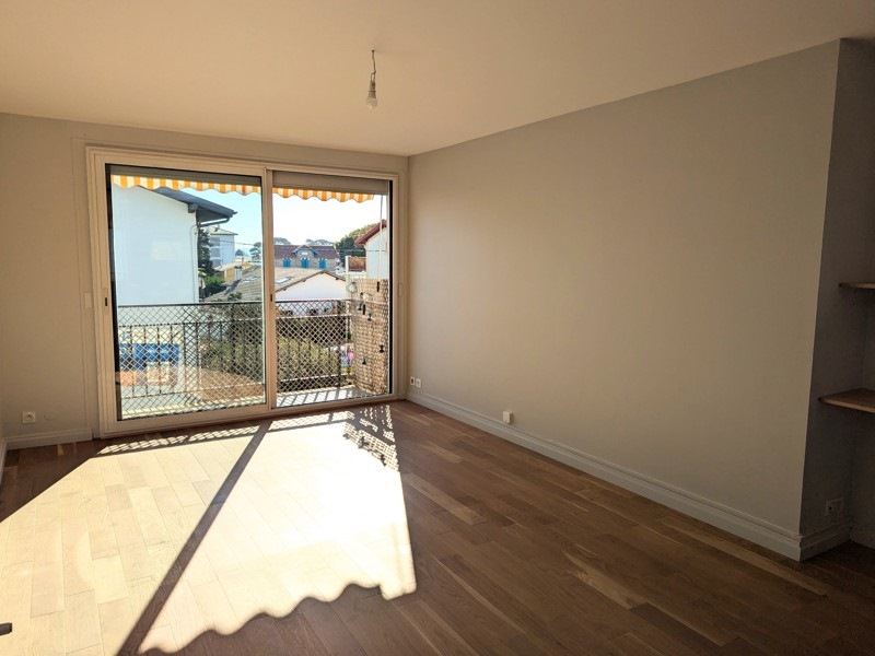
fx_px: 607
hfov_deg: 71.6
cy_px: 328
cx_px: 438
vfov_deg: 56.8
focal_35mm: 24
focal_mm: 6.81
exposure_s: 1/1953
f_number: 1.85
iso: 36
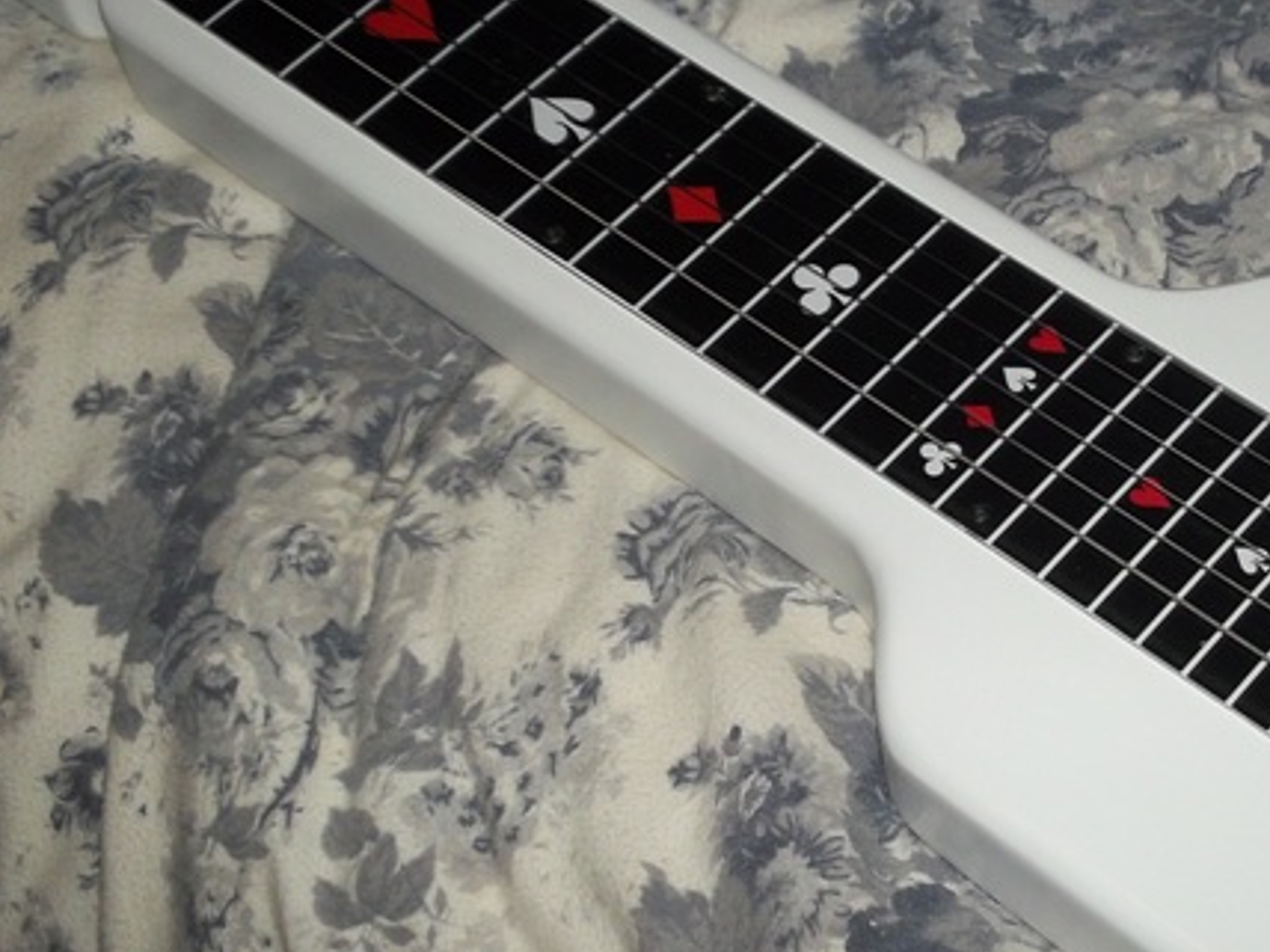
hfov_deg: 24.1
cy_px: 381
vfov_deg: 18.4
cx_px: 1009
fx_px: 2935
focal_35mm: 80
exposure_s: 1/60
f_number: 4.5
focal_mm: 6.3
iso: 80
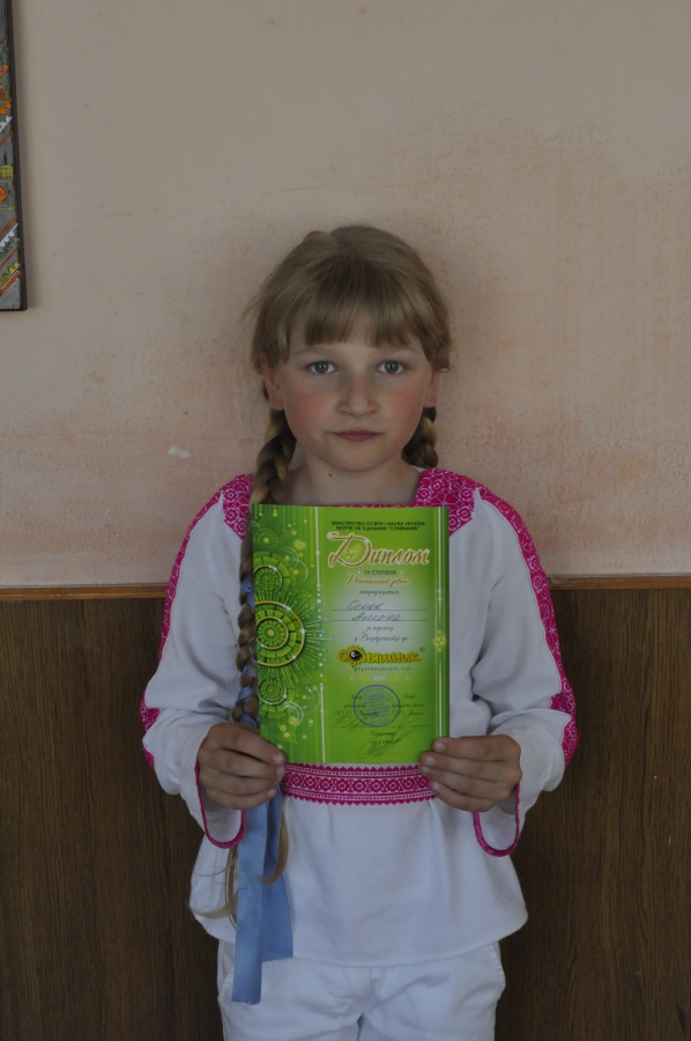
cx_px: 346
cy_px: 520
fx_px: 1731
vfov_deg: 33.4
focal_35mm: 60
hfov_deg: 22.6
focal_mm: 40
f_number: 9
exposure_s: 1/320
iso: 1600
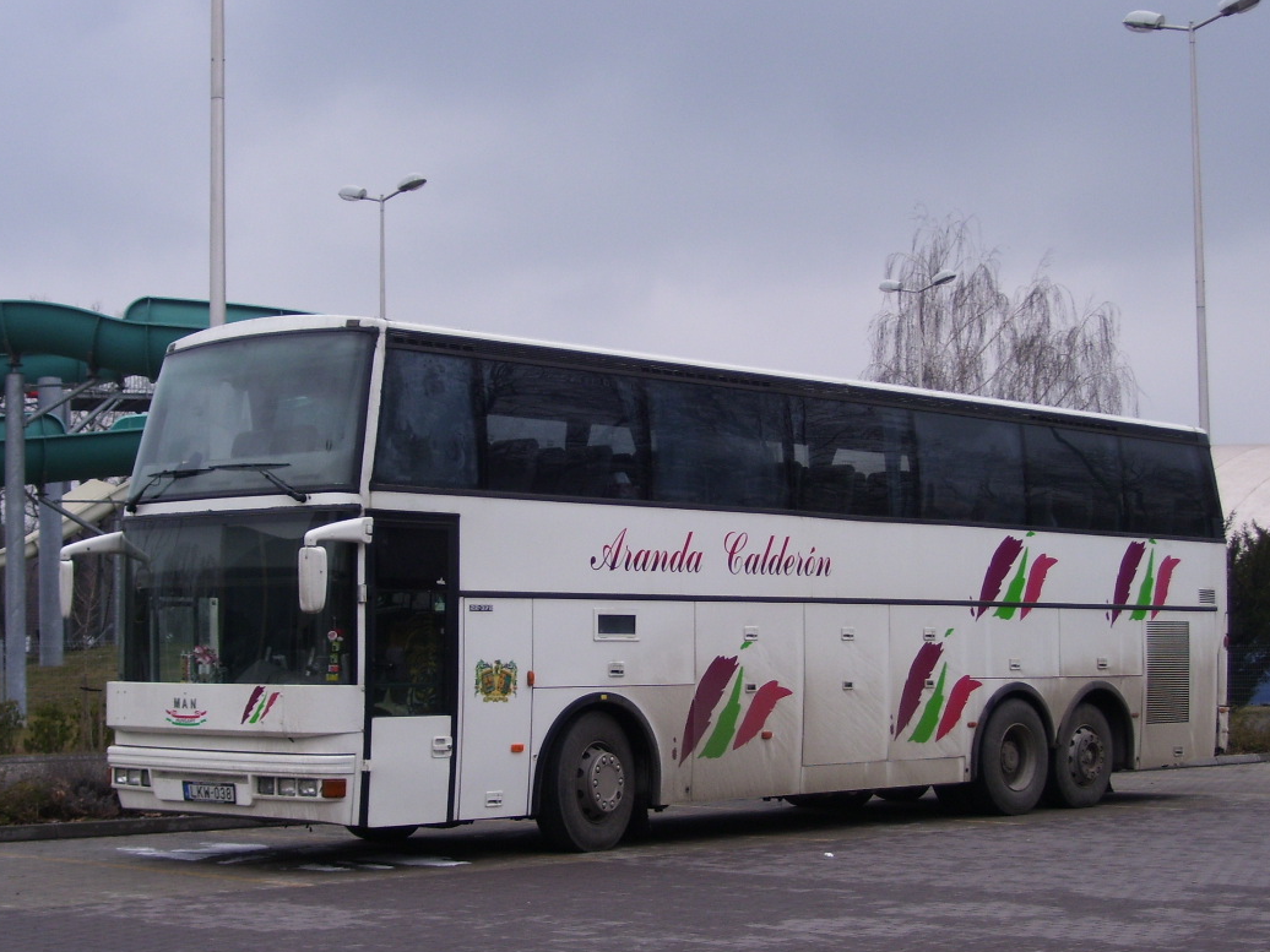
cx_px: 622
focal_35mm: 66
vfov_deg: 22.3
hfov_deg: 29.4
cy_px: 480
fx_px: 2421
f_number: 3.4
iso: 80
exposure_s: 1/350
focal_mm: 9.4
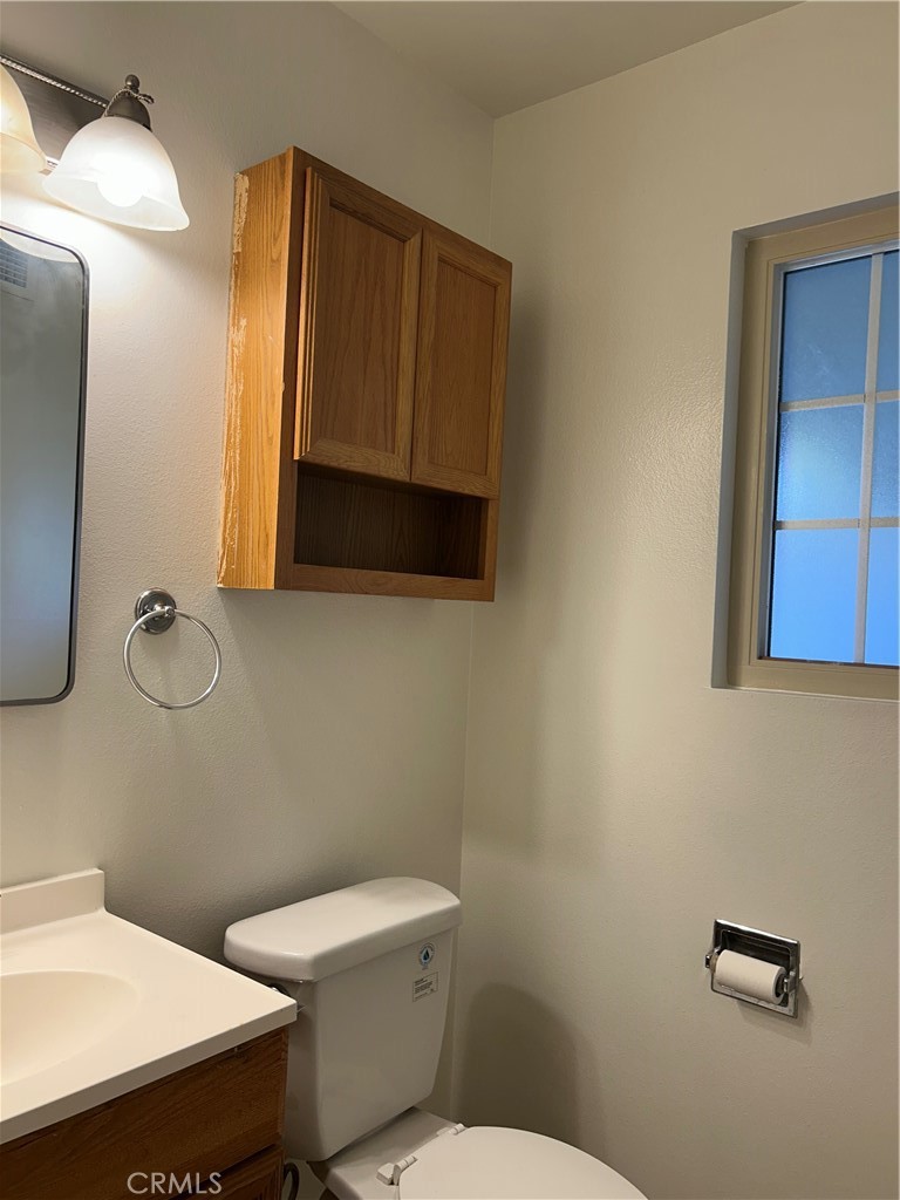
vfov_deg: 67.3
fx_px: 901
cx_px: 450
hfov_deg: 53.1
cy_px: 600
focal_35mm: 26
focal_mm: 5.7
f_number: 1.5
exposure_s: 1/120
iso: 50
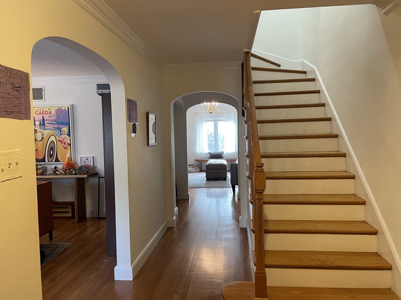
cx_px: 200
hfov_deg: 67.3
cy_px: 150
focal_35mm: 26
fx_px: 301
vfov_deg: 53.1
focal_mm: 4.2
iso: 400
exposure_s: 1/60
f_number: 1.6
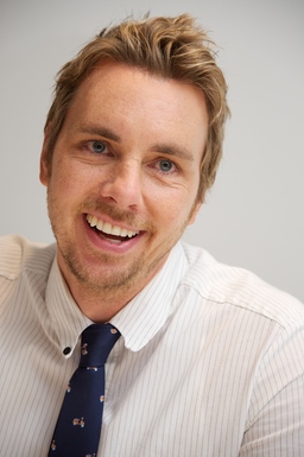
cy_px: 222
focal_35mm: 156
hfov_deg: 8.8
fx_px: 1979
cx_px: 152
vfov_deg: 13.2
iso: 500
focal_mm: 150
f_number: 5.6
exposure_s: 1/80
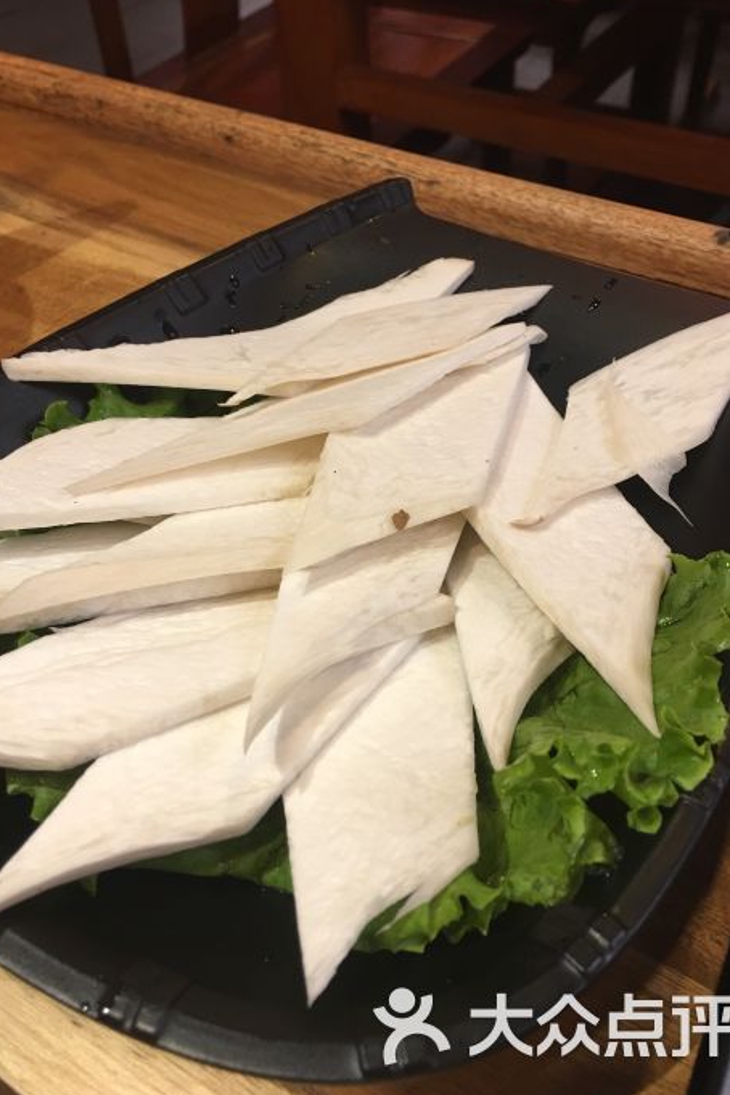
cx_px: 355
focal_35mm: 31
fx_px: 943
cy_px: 547
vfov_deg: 60.3
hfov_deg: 42.3
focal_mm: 4.15
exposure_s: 1/17
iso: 50
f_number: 2.2
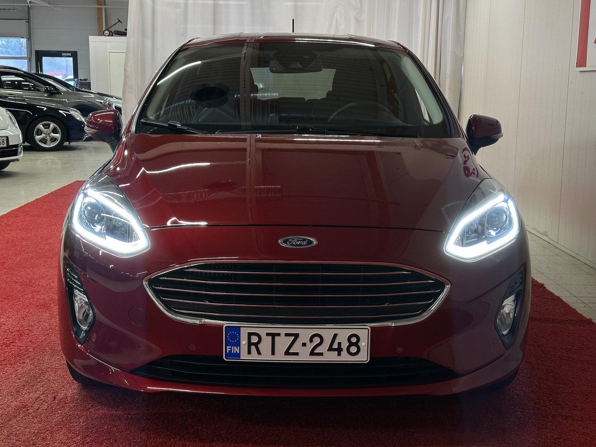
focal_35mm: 48
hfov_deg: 39.7
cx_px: 298
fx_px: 826
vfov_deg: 30.3
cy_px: 224
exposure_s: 1/100
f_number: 1.78
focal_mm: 6.86
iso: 64
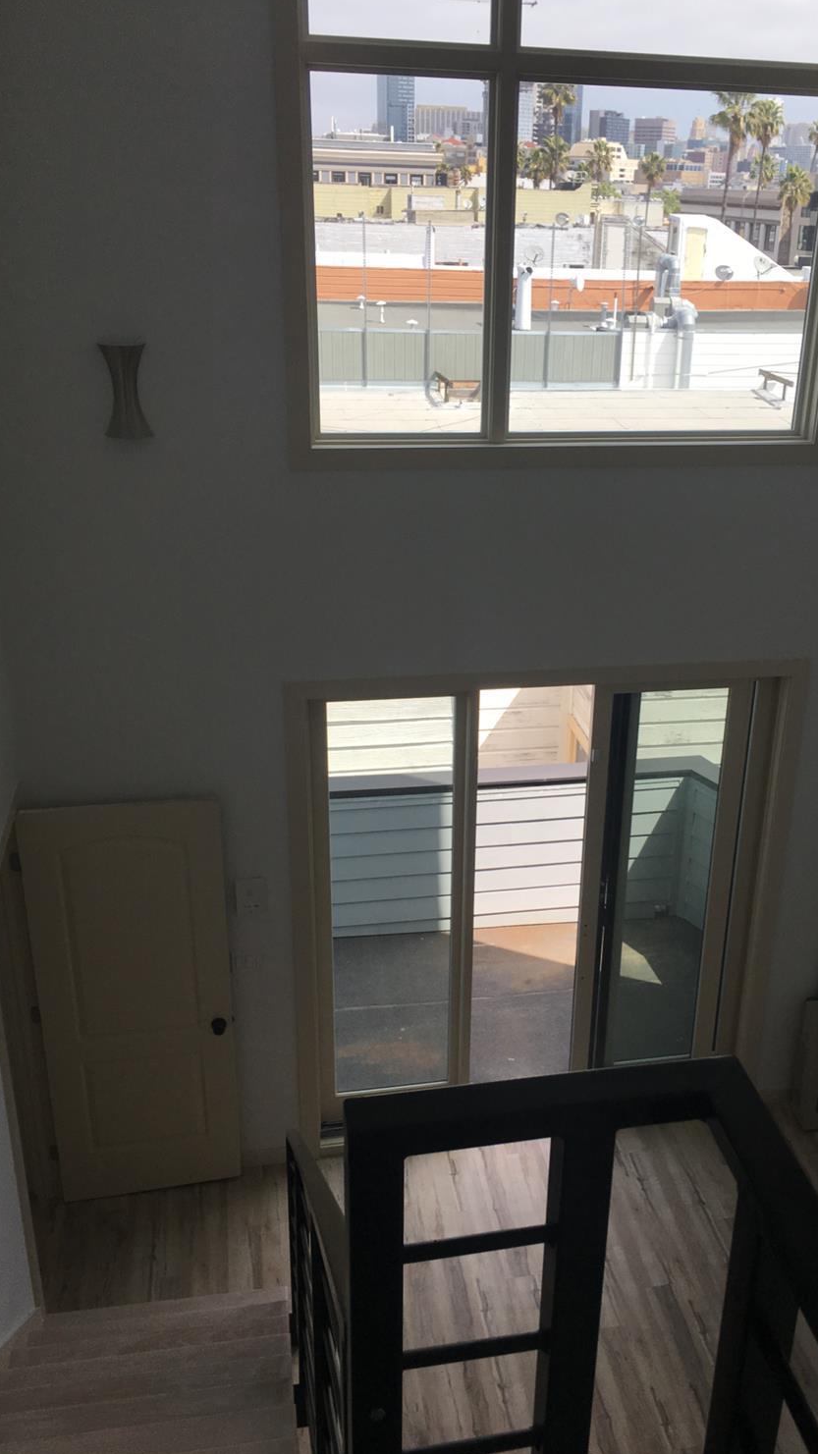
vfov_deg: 61.0
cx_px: 498
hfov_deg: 36.5
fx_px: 1234
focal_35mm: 32
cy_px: 727
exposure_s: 1/686
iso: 25
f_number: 2.2
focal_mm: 4.15
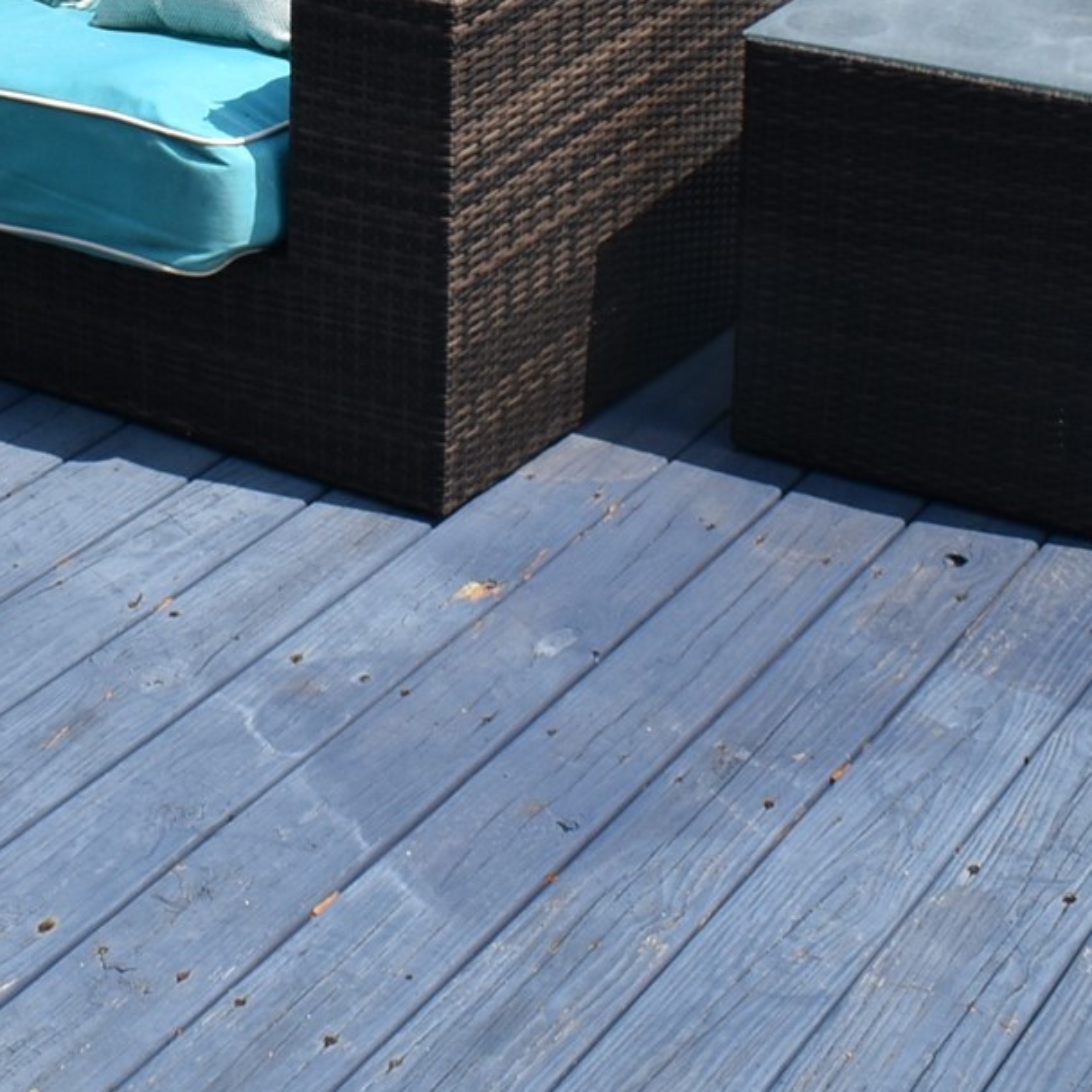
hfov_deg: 20.8
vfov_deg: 20.4
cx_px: 179
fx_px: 2927
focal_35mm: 82
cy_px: -44
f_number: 11
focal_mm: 18
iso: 200
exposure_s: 1/500
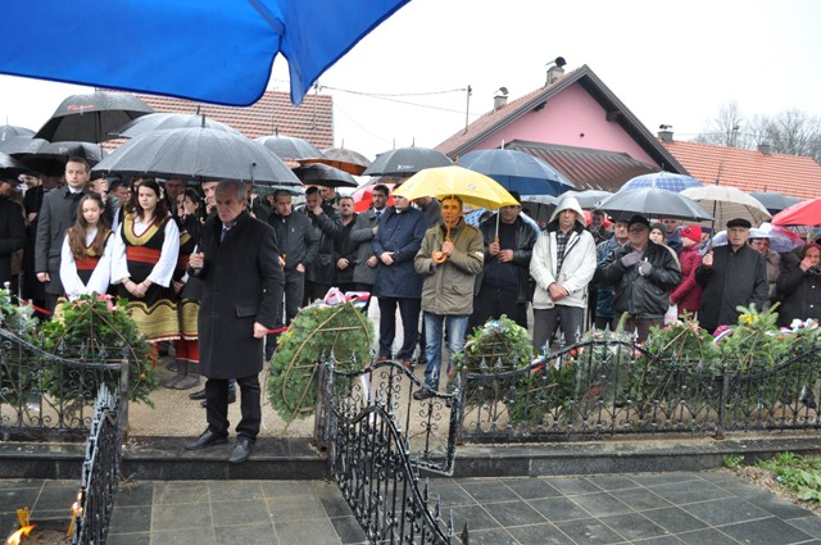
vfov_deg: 47.8
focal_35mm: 27
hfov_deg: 67.4
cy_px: 272
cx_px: 410
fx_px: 615
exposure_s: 1/40
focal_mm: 18
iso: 200
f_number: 6.3
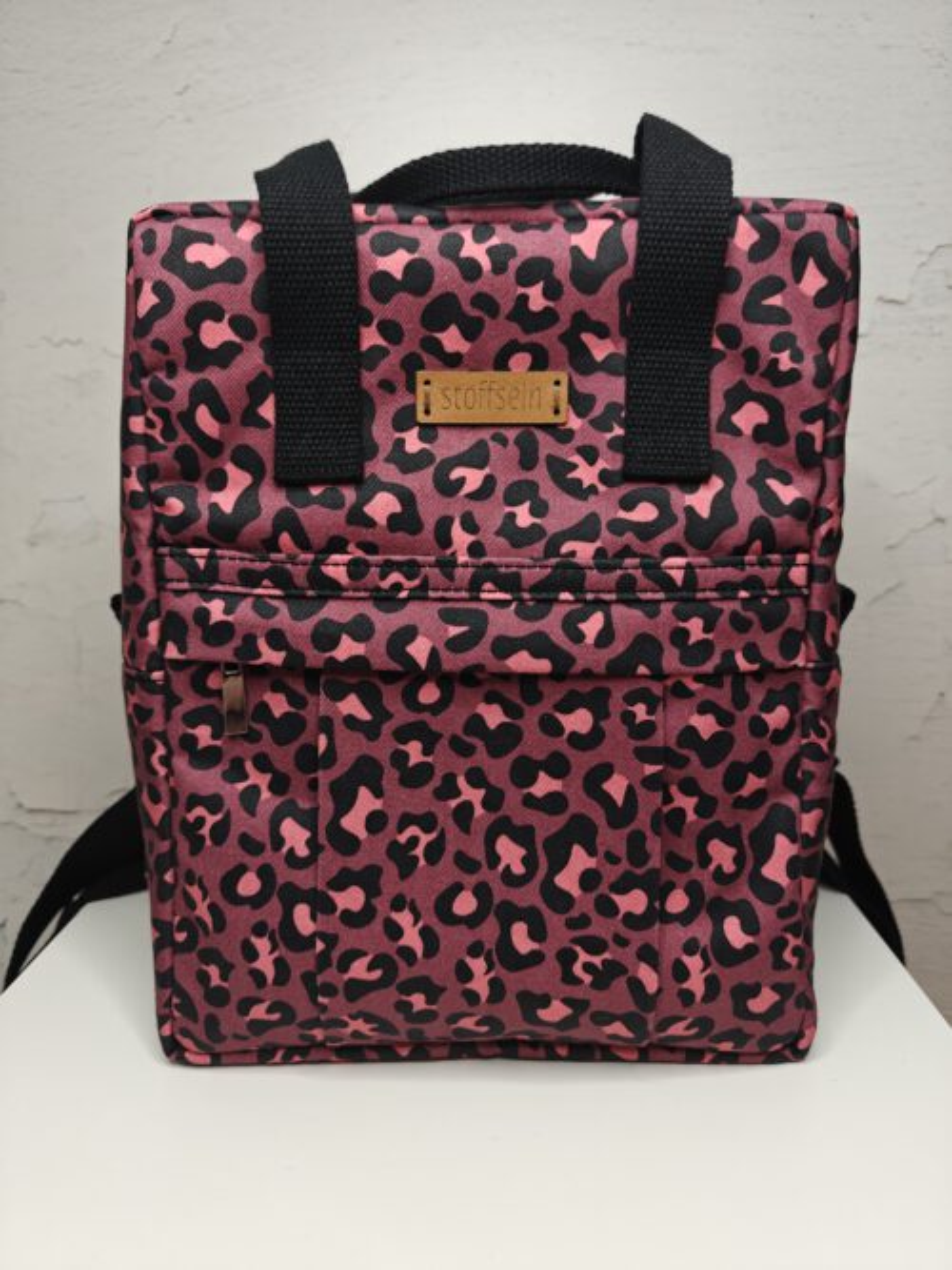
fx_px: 844
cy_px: 635
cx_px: 476
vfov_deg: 73.9
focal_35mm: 23
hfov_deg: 58.9
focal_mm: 6.06
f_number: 1.6
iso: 320
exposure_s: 1/100
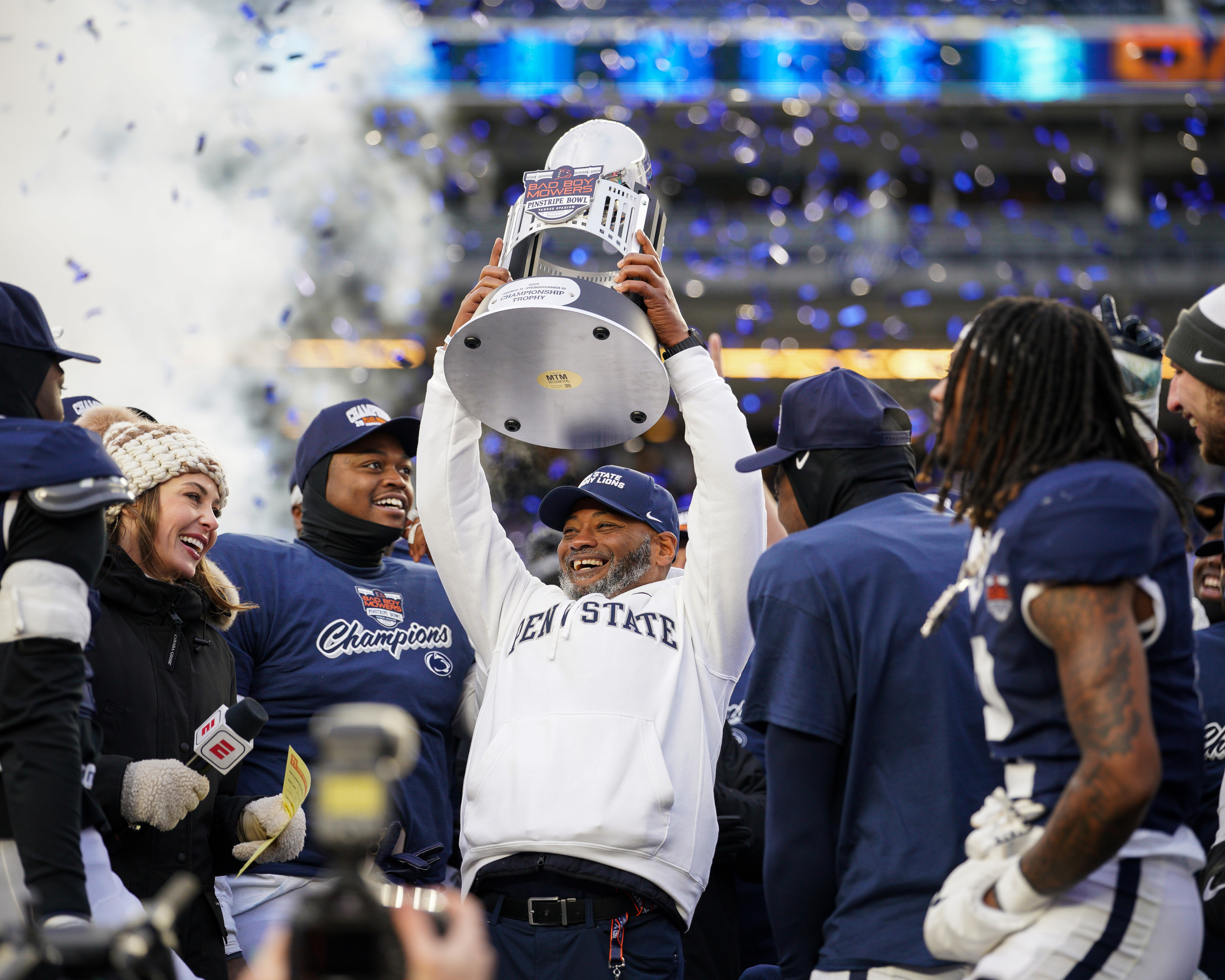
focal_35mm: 121
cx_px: 601
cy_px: 489
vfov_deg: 12.7
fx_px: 4387
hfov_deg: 15.9
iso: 640
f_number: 2
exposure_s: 1/1600
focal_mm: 107
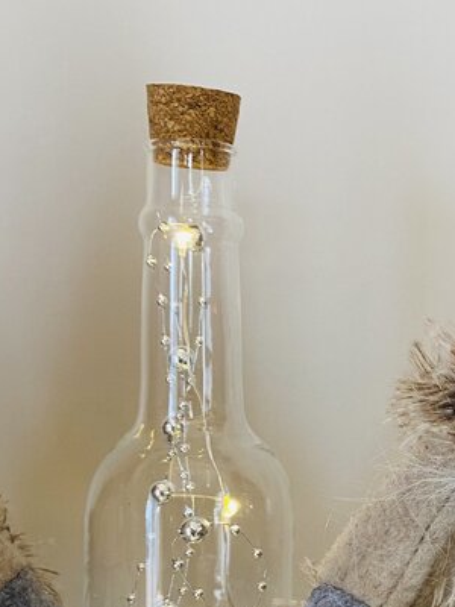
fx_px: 1139
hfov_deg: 21.1
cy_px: 466
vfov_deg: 29.3
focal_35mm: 65
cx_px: 541
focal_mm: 4.25
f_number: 1.8
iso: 80
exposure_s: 1/50
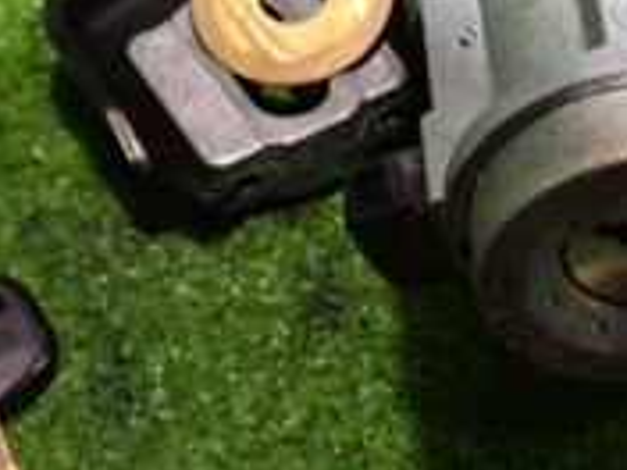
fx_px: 2536
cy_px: 53
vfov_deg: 10.5
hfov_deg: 13.9
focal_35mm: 140
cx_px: 577
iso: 800
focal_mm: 7.31
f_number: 2.8
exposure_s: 1/20
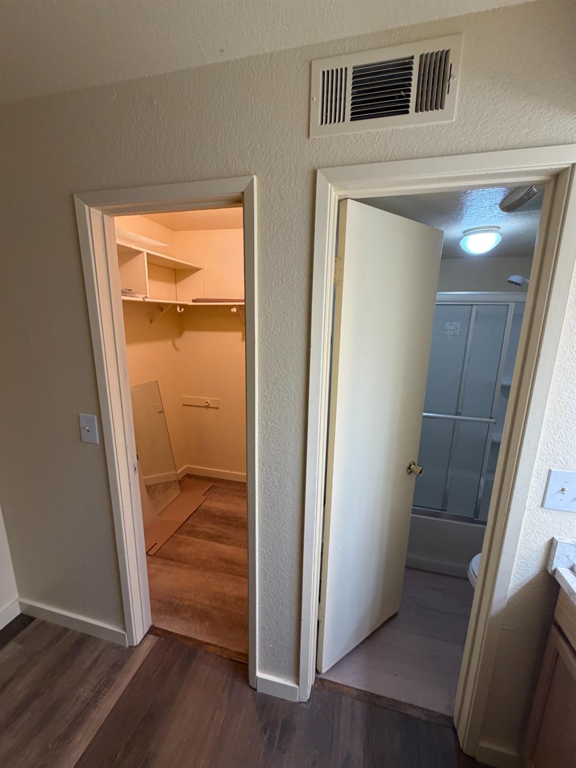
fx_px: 310
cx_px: 288
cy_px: 384
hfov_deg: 85.7
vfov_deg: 102.0
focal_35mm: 14
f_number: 2.2
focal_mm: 2.22
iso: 250
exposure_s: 1/120
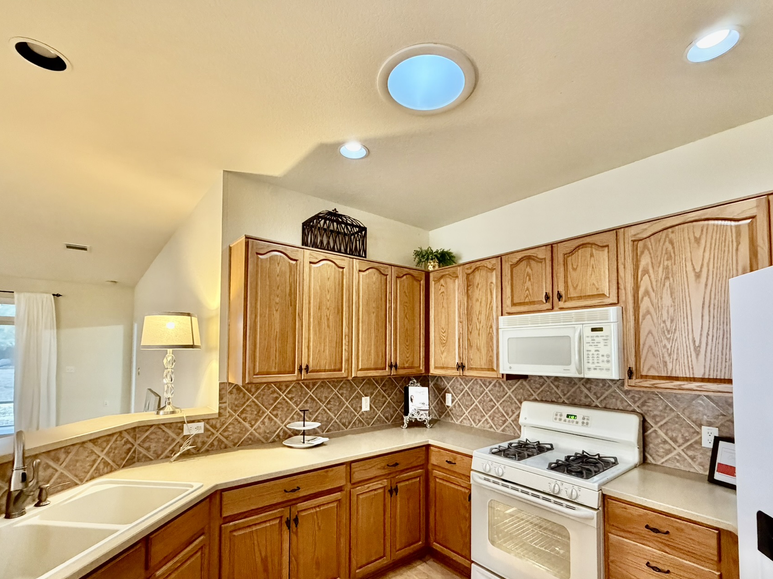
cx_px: 399
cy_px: 336
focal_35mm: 17
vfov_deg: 74.2
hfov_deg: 91.0
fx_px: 380
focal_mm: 2.22
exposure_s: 1/60
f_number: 2.2
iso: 800
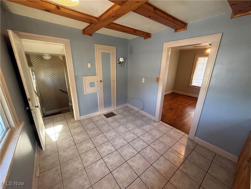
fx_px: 102
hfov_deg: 102.1
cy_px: 94
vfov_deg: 85.7
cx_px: 126
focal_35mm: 14
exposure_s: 1/60
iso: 200
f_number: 2.2
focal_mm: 2.22
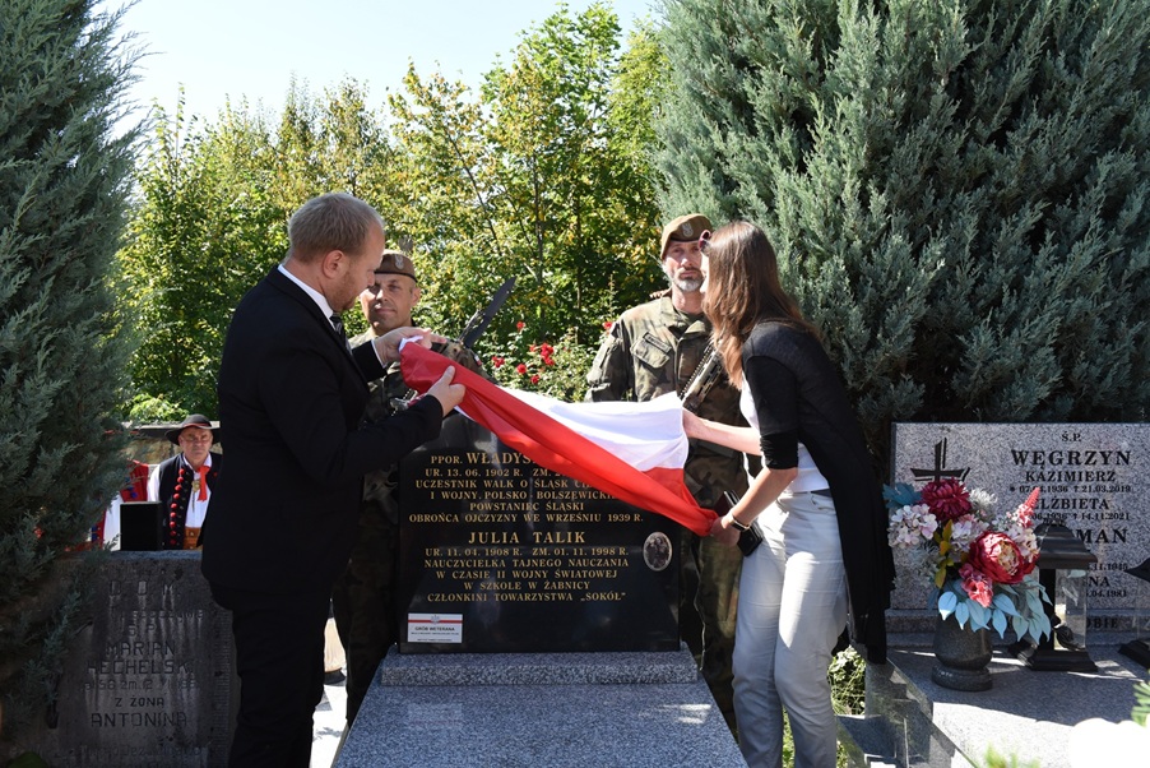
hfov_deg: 58.7
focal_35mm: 32
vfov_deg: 41.1
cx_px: 575
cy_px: 384
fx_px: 1022
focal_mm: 32
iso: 1600
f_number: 11
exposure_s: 1/500
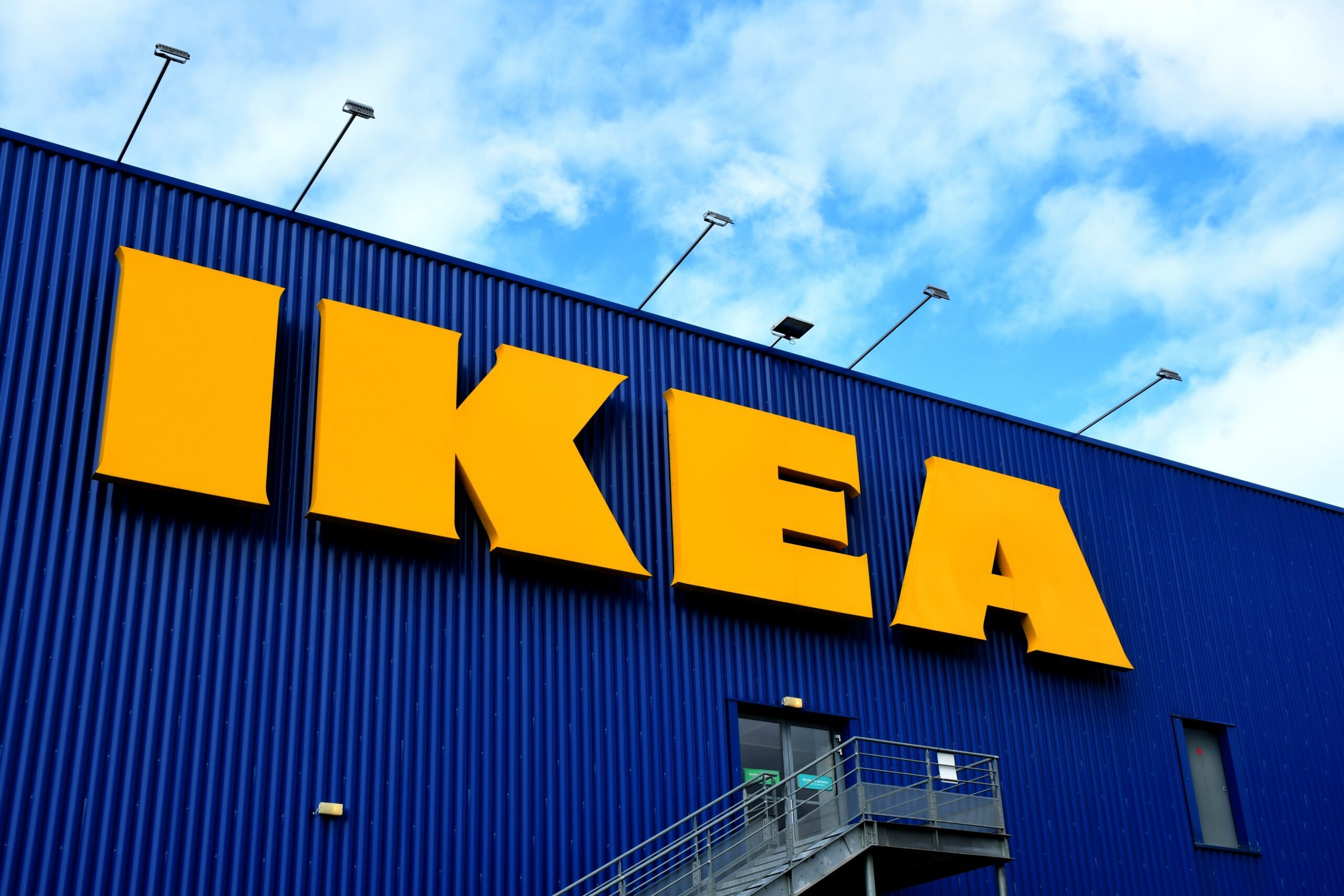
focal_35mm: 46
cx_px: 672
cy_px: 448
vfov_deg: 28.9
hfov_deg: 42.3
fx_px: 1736
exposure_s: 1/160
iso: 320
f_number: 13
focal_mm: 31
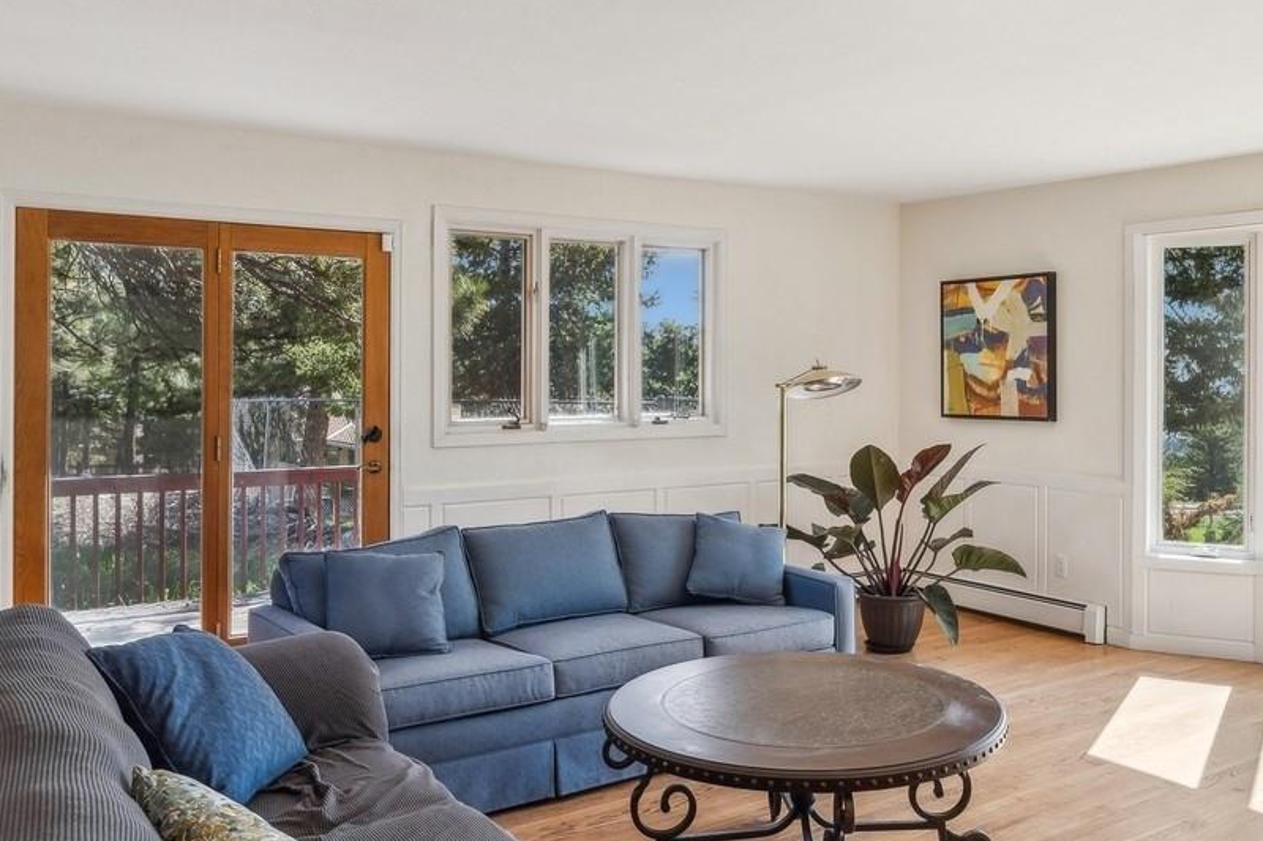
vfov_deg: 43.6
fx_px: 1052
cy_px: 406
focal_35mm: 30
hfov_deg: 61.5
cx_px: 748
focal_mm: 15
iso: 400
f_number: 8
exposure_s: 1/60
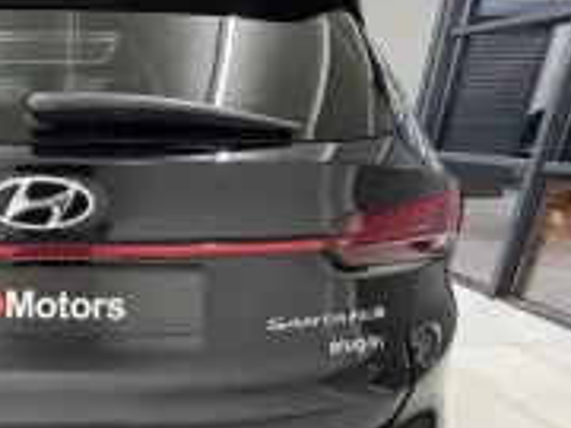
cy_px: 263
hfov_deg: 54.7
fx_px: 462
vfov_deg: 49.3
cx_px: 51
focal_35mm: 28
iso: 1000
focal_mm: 2.22
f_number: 2.2
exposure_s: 1/33
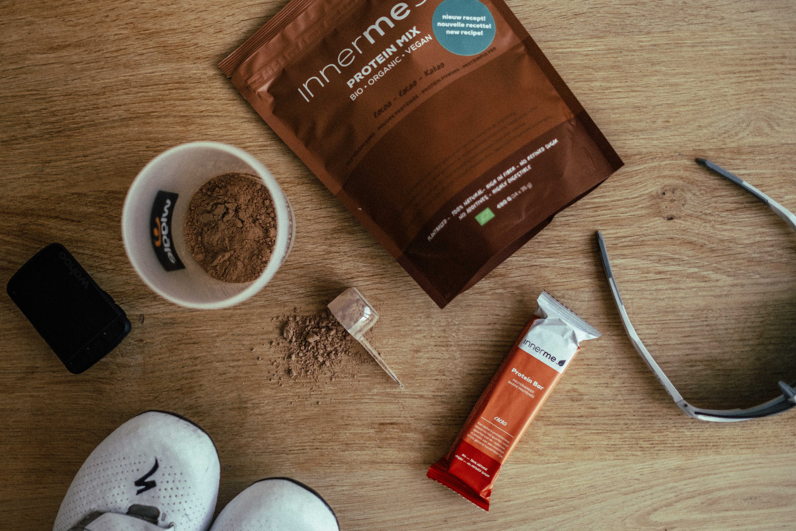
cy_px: 266
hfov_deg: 54.4
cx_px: 398
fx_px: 774
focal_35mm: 35
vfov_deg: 37.9
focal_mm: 23
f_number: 1.4
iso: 200
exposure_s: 1/1000
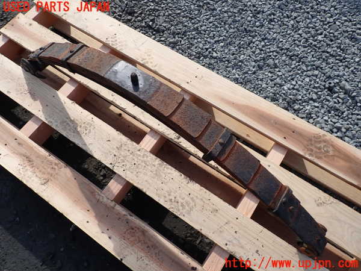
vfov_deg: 54.9
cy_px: 136
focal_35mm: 25
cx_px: 180
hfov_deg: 69.4
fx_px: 261
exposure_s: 1/160
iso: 100
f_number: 8
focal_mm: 4.5
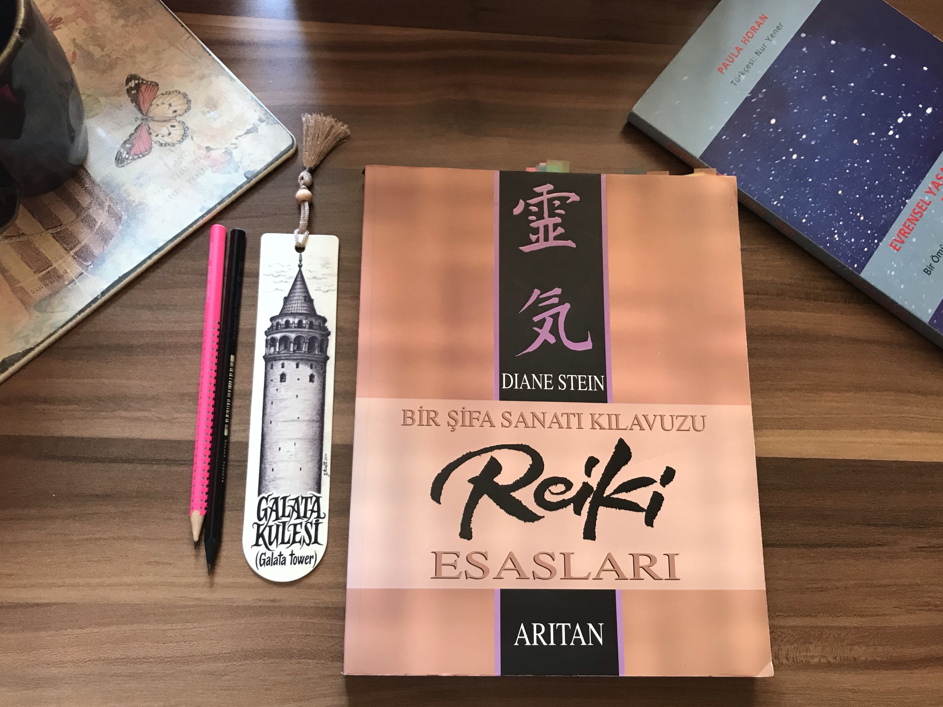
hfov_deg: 61.7
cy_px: 360
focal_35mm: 29
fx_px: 790
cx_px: 479
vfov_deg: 48.2
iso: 50
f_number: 1.8
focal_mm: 3.99
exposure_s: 1/17
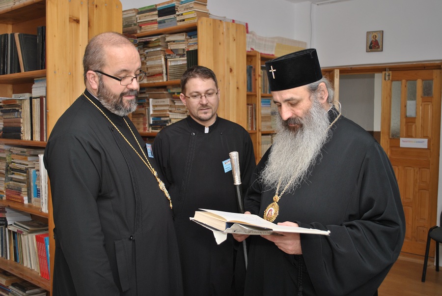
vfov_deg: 34.3
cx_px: 221
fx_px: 479
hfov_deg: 49.5
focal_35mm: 39
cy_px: 148
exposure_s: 1/30
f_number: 4.2
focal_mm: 26
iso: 200
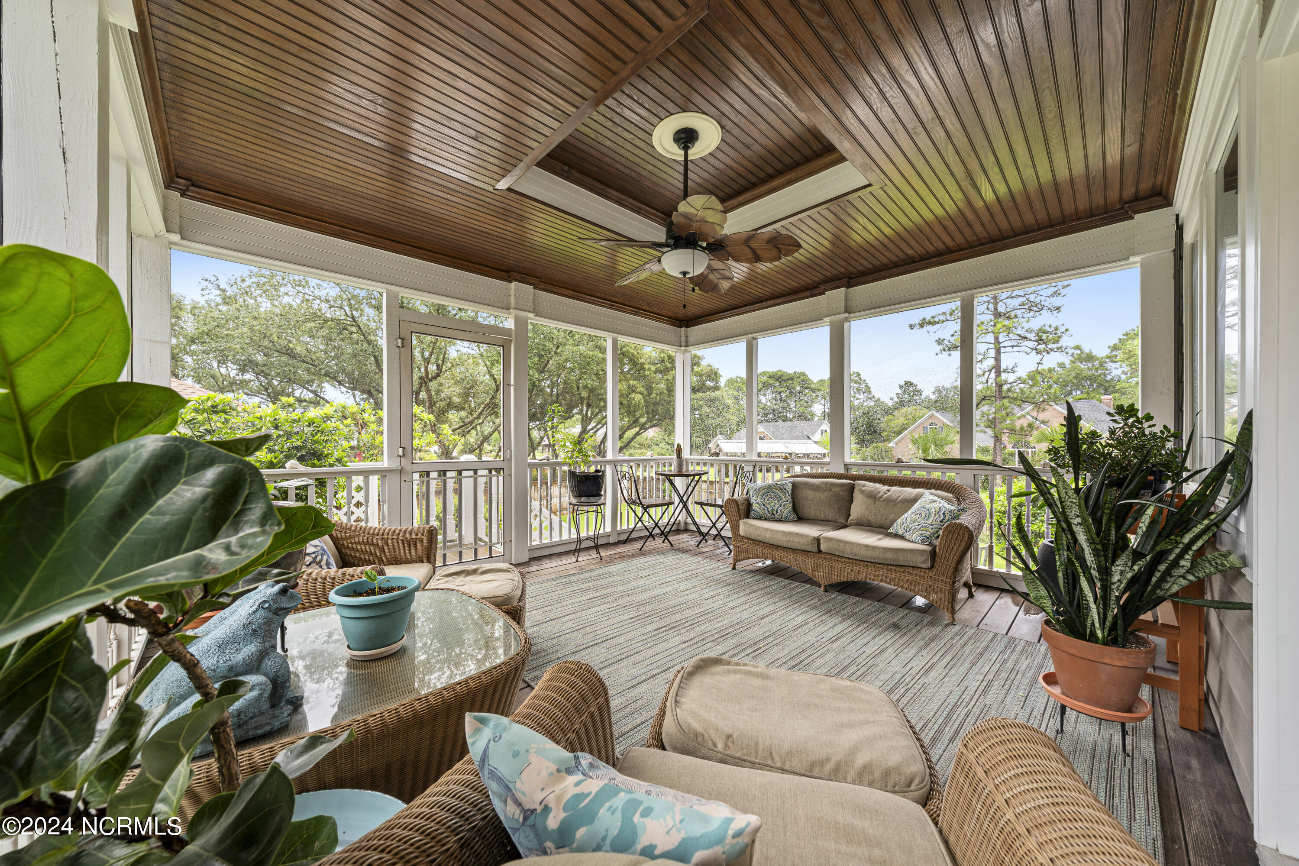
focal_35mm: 12
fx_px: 433
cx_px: 650
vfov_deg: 90.0
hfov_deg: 112.6
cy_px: 433
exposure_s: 1/8
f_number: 9
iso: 100
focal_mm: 12
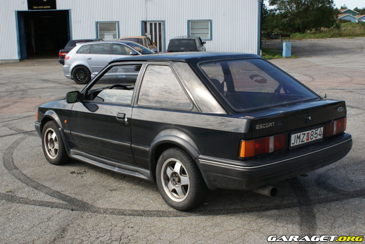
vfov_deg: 29.9
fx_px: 457
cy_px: 122
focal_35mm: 45
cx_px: 182
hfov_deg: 43.6
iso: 100
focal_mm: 30
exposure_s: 1/125
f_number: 8
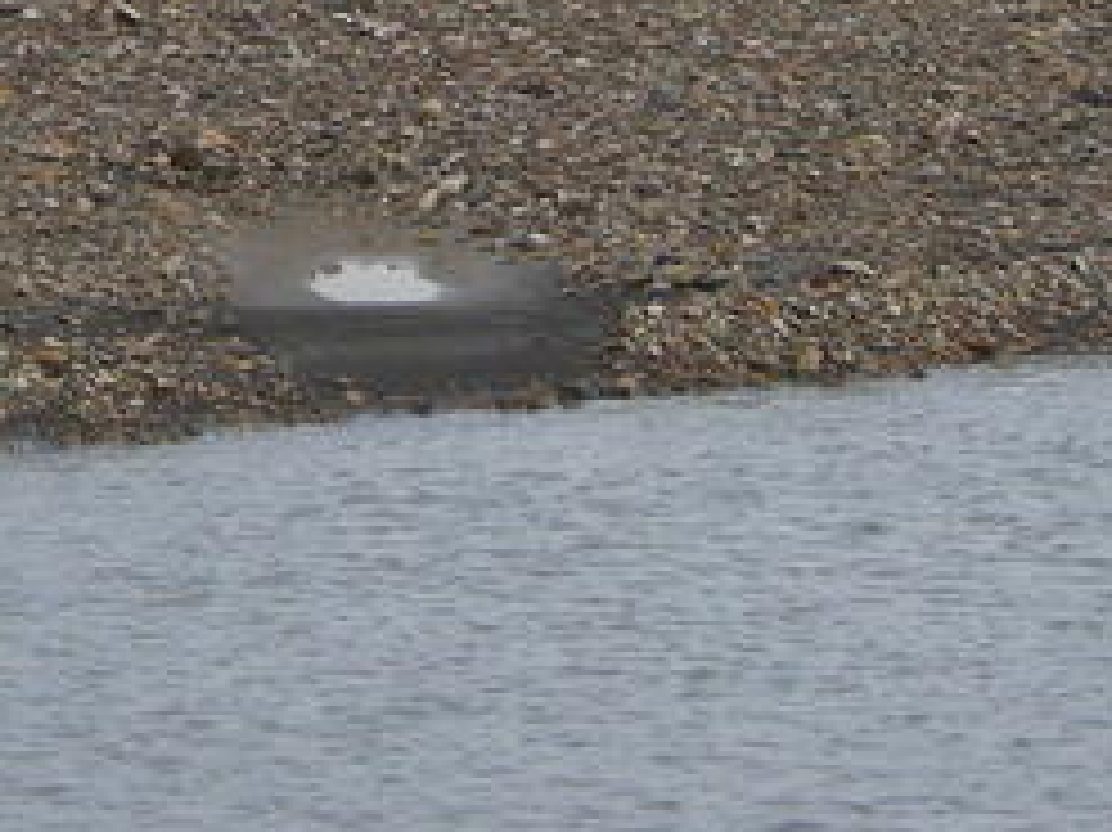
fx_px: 7995
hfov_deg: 8.0
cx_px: 347
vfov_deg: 5.9
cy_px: -418
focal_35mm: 249
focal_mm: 12.9
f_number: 3.9
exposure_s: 1/114
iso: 100
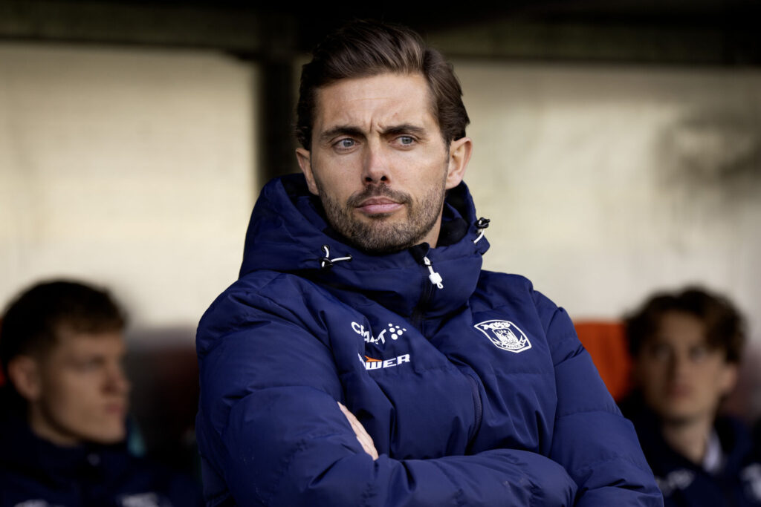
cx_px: 380
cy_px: 254
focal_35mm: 200
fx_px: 4228
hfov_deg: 10.3
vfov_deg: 6.9
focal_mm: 200
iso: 500
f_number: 4
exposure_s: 1/400
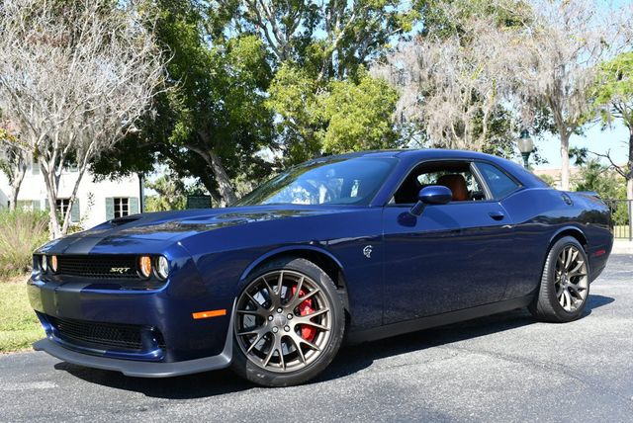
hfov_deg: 44.5
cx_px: 316
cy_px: 212
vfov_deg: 30.6
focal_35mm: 44
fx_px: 774
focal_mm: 22
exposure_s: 1/250
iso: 200
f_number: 8
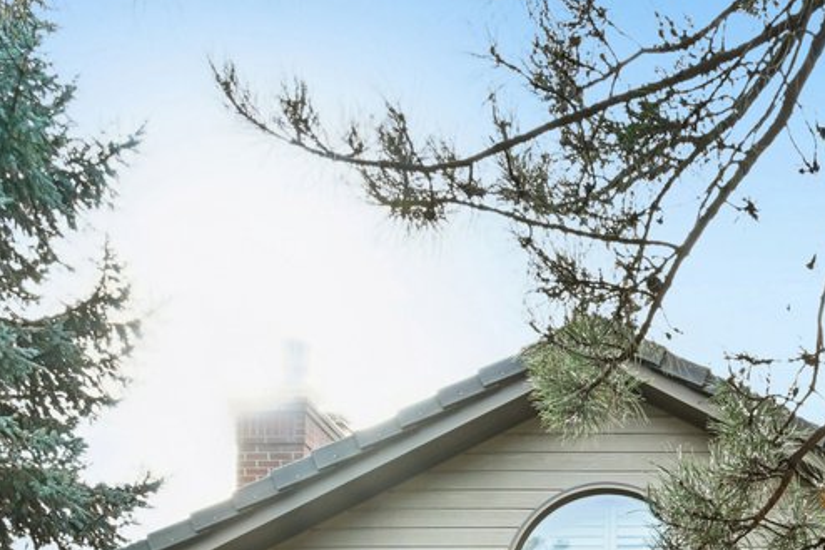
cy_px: 1007
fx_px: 1329
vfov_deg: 18.2
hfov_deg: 30.9
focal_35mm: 58
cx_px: 895
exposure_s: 1/15
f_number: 8
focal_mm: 14
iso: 80
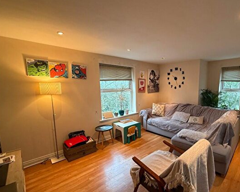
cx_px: 152
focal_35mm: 18
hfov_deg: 84.5
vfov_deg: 73.7
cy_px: 102
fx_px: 128
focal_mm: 2.22
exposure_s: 1/50
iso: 160
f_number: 2.2
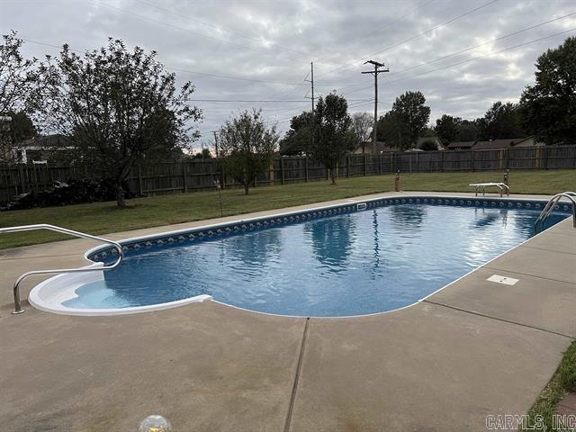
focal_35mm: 26
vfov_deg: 53.1
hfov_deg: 67.3
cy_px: 216
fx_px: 433
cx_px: 288
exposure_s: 1/60
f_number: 1.5
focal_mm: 5.7
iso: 80
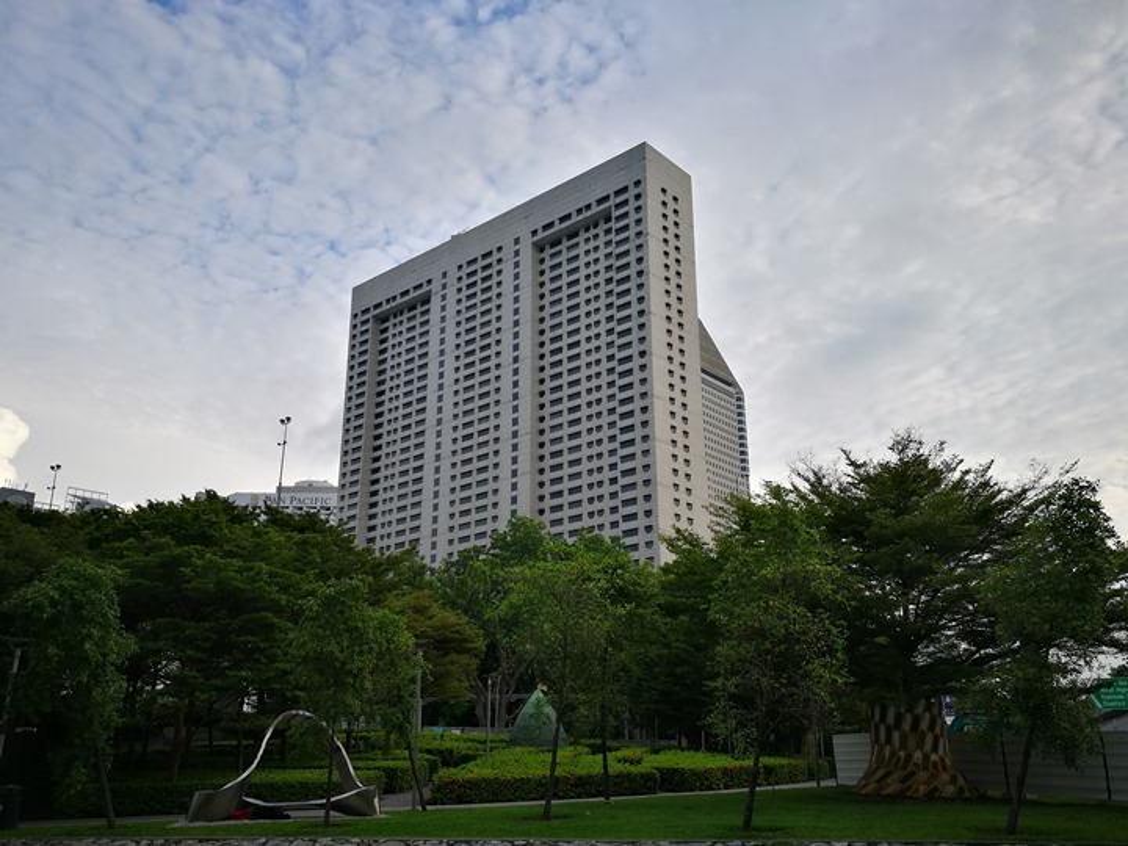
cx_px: 564
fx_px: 978
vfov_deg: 46.8
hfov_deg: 60.0
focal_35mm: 30
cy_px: 423
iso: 50
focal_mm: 4.5
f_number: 2.2
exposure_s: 1/480
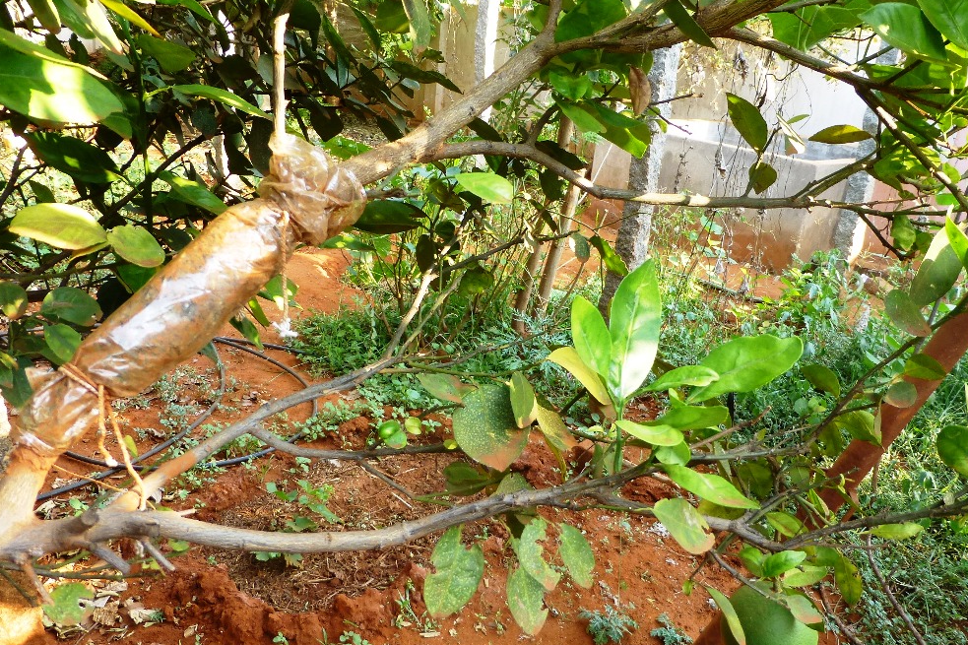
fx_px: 699
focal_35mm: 26
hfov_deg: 69.4
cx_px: 488
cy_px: 337
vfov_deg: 49.5
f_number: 3.3
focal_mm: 4.3
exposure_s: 1/60
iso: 100
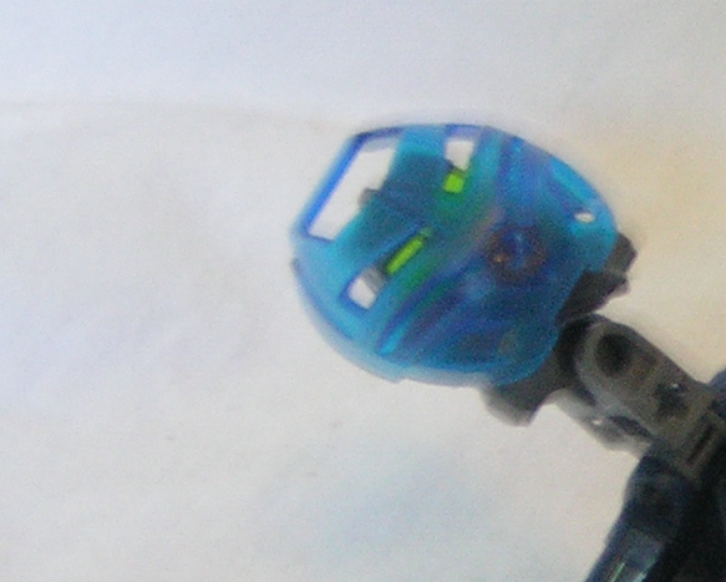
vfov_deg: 9.3
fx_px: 3569
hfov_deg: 11.3
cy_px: 449
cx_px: 966
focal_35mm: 166
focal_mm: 8.1
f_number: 3.4
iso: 103
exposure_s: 1/4.9
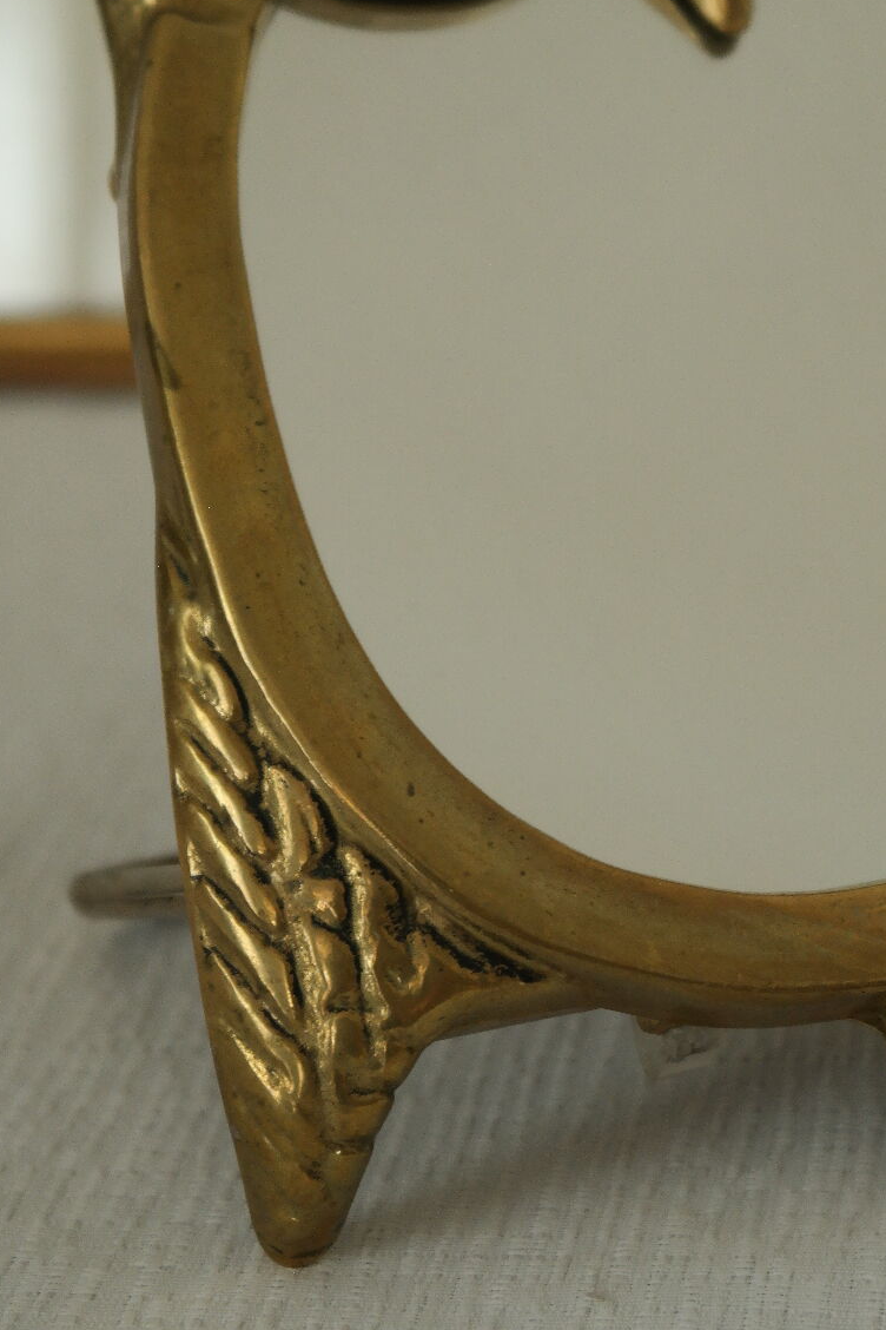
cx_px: 595
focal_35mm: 118
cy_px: 473
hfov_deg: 11.6
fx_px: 4356
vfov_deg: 17.3
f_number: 5.6
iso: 800
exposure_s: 1/30
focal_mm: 50
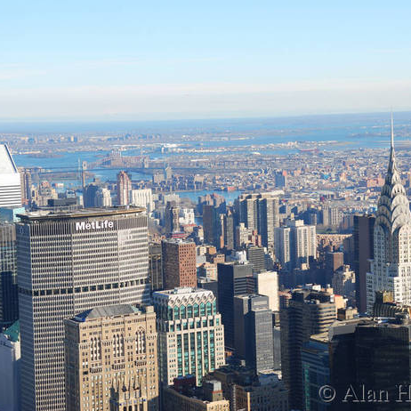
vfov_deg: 19.5
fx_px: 1196
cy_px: 206
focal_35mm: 89
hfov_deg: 19.5
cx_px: 215
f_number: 7.1
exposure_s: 1/200
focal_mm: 46
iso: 100
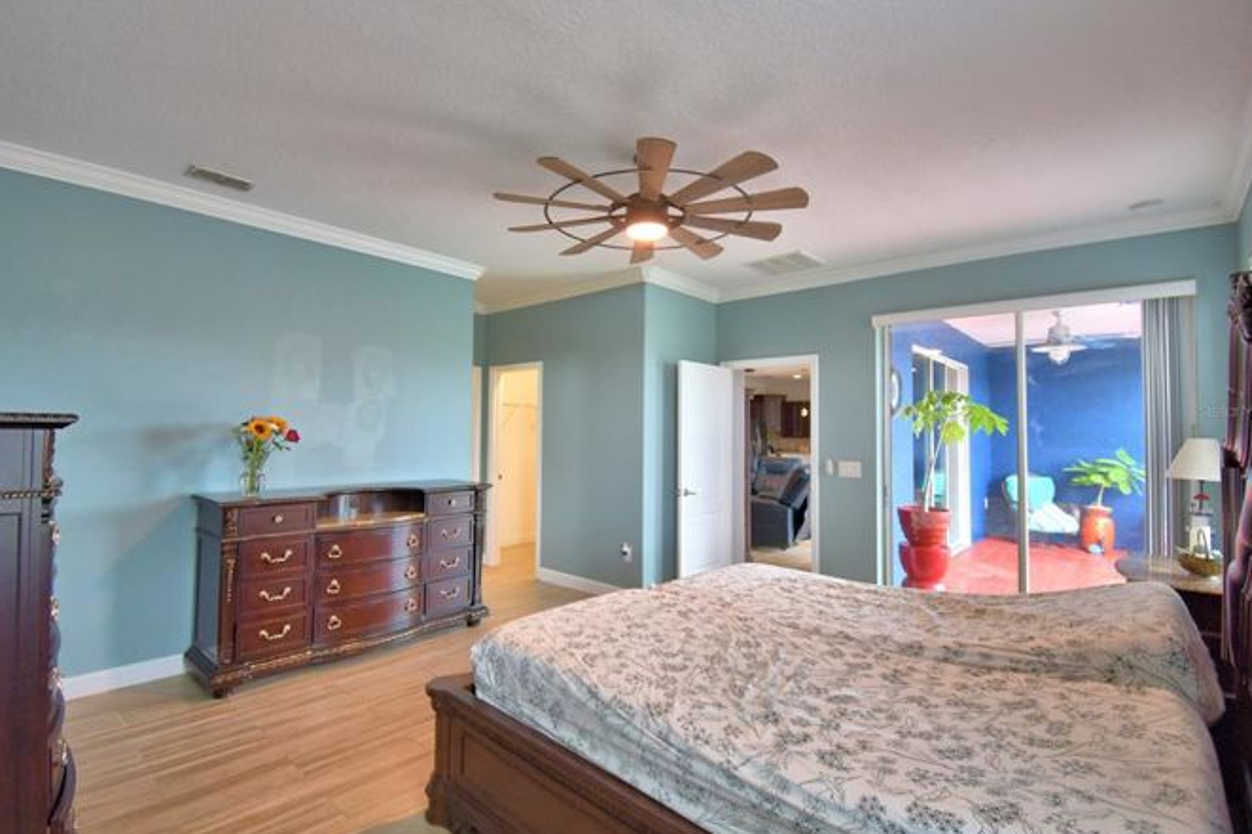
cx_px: 605
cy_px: 410
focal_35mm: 16
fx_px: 556
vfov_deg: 73.7
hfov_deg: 96.7
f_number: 4.5
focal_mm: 10
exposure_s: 1/30
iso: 500
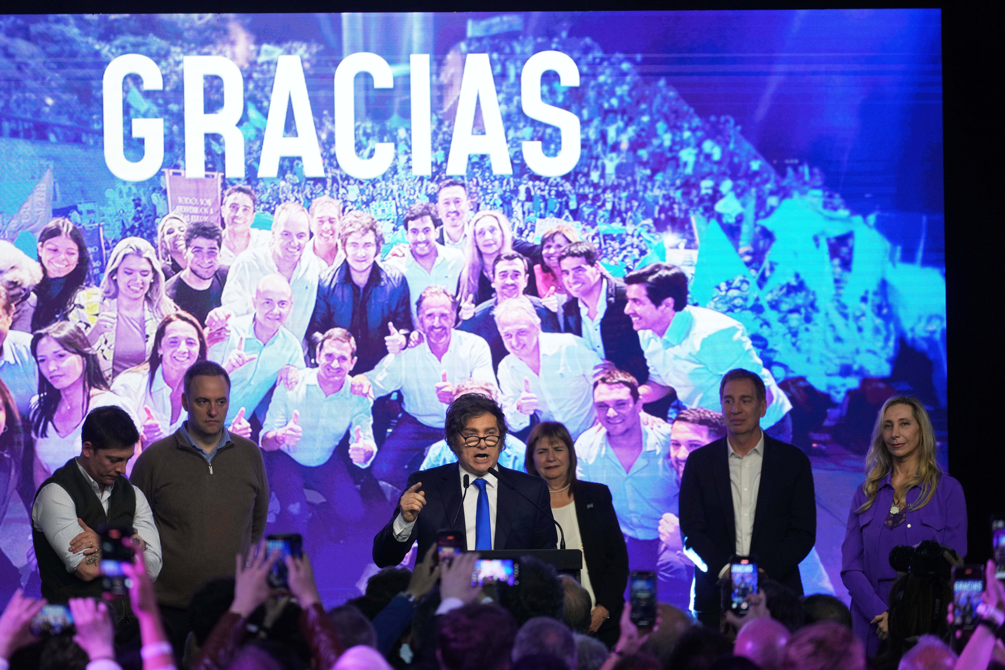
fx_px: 5583
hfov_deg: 10.3
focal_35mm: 200
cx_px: 502
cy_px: 335
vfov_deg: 6.9
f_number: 2.8
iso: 800
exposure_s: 1/320
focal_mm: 200
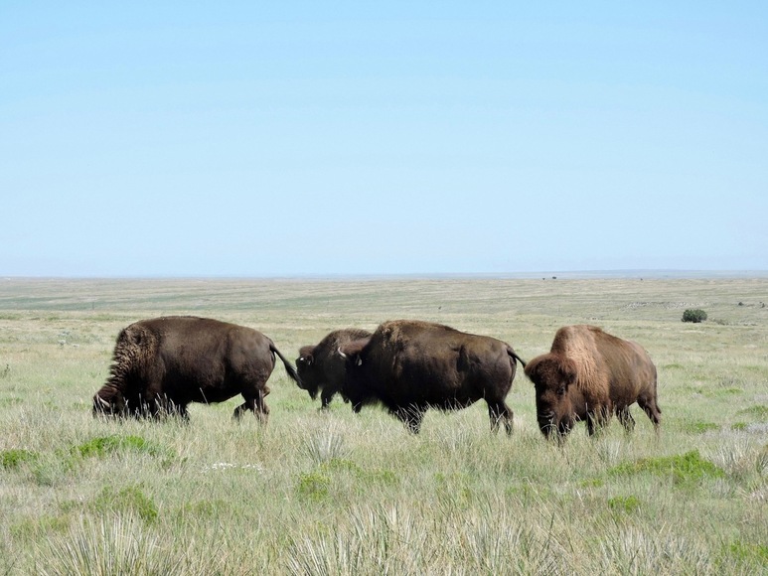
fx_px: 2774
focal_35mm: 125
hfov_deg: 15.8
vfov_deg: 11.9
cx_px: 384
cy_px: 288
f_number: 5
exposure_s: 1/400
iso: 100
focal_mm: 22.4
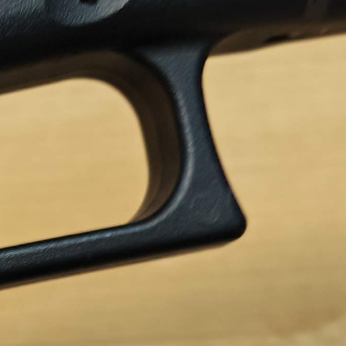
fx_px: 1470
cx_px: -64
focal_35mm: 130
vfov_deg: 13.4
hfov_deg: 13.1
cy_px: 267
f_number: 2
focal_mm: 6.83
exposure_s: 1/25
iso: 250
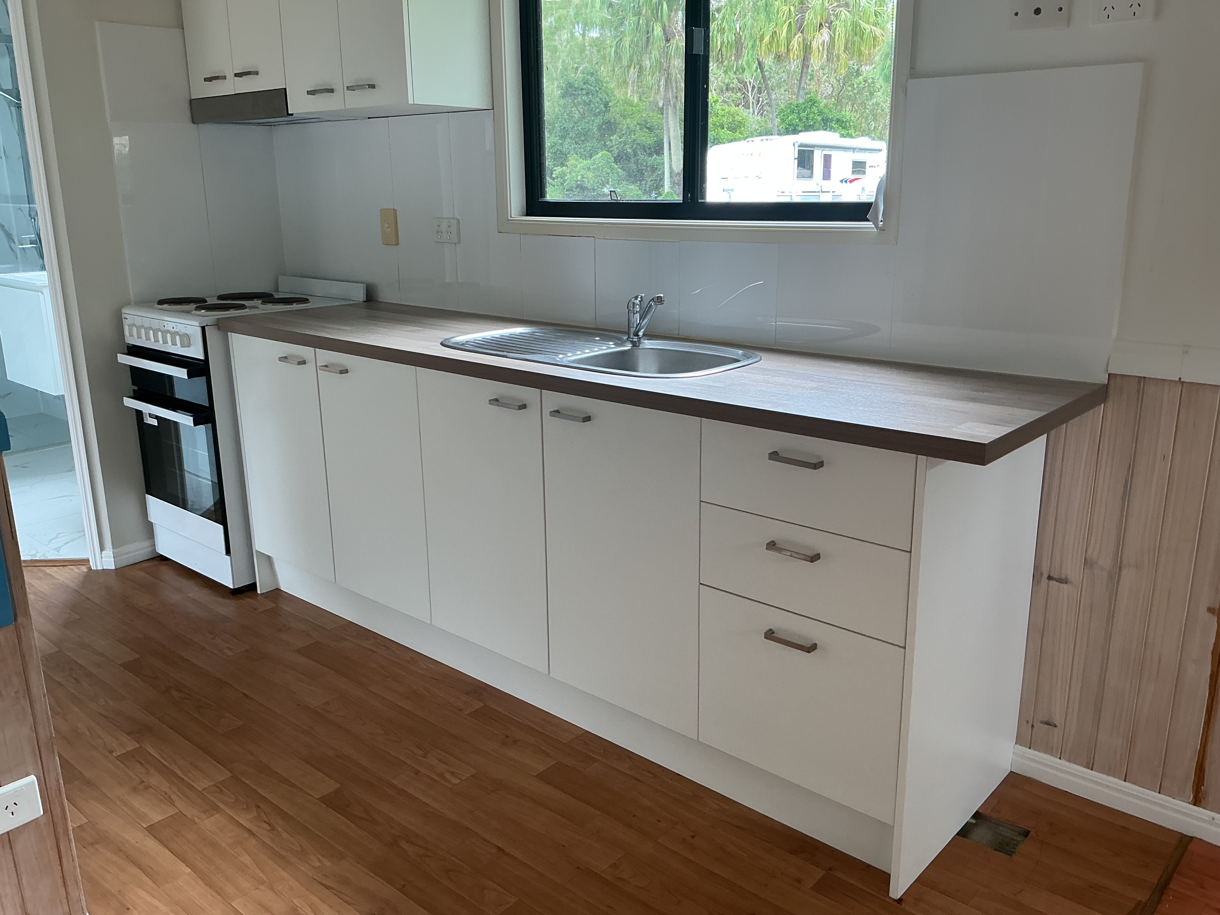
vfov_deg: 48.2
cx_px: 610
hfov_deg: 61.7
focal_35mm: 29
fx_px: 1022
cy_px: 458
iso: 50
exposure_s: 1/120
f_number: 1.8
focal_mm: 3
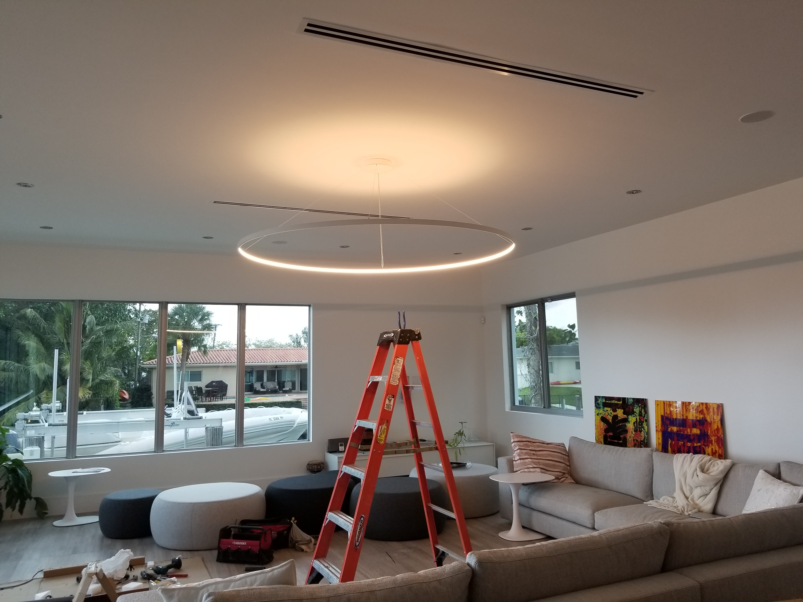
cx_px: 402
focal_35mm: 26
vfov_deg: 53.1
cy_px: 301
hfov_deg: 67.3
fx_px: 603
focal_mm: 4.25
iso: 64
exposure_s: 1/60
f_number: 1.7
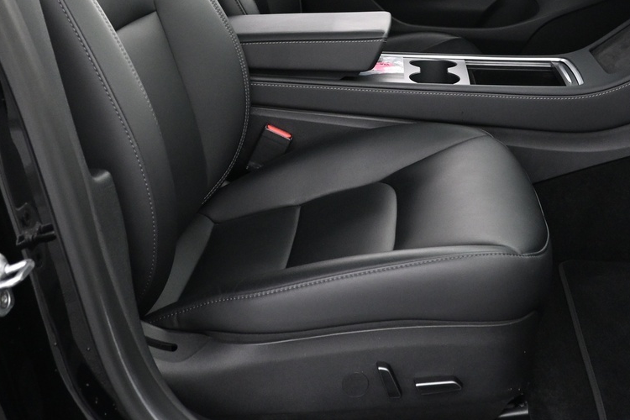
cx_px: 449
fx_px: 964
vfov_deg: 23.2
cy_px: -32
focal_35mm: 55
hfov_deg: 35.6
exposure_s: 1/20
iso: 1600
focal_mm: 17
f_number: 3.5
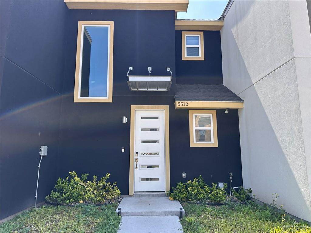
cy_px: 116
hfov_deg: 71.6
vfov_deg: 56.8
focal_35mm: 24
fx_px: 216
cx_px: 156
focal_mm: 6.86
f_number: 1.78
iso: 80
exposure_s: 1/1339
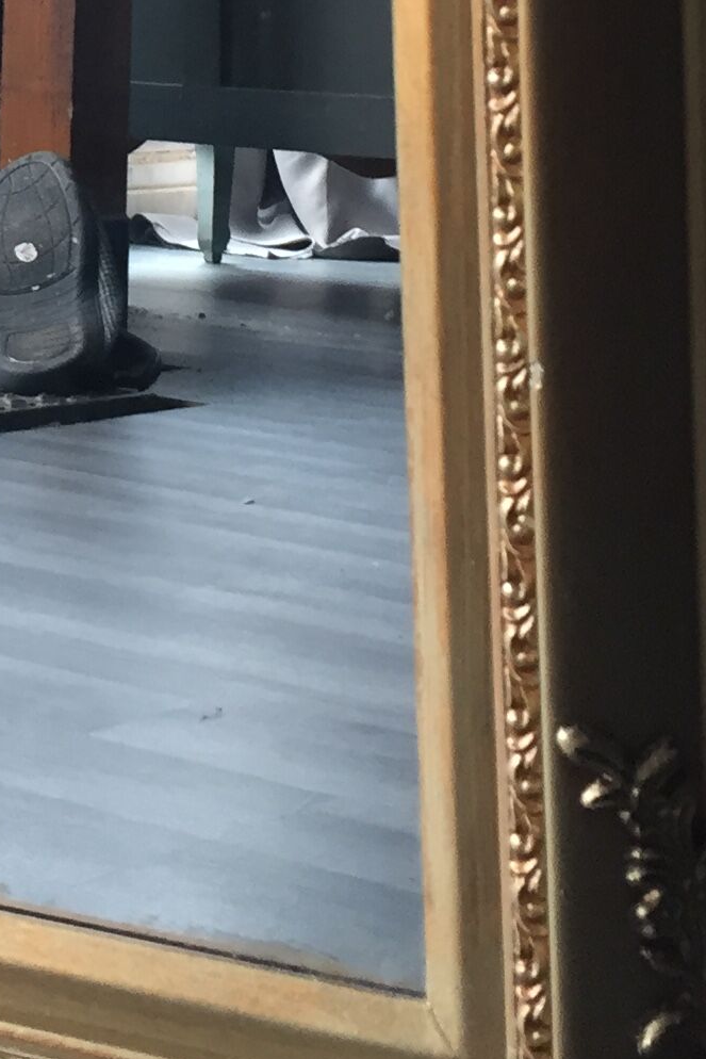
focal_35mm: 99
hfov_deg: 13.5
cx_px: -102
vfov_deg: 19.5
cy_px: -172
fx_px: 2911
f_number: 2.2
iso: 100
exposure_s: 1/33
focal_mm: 4.15
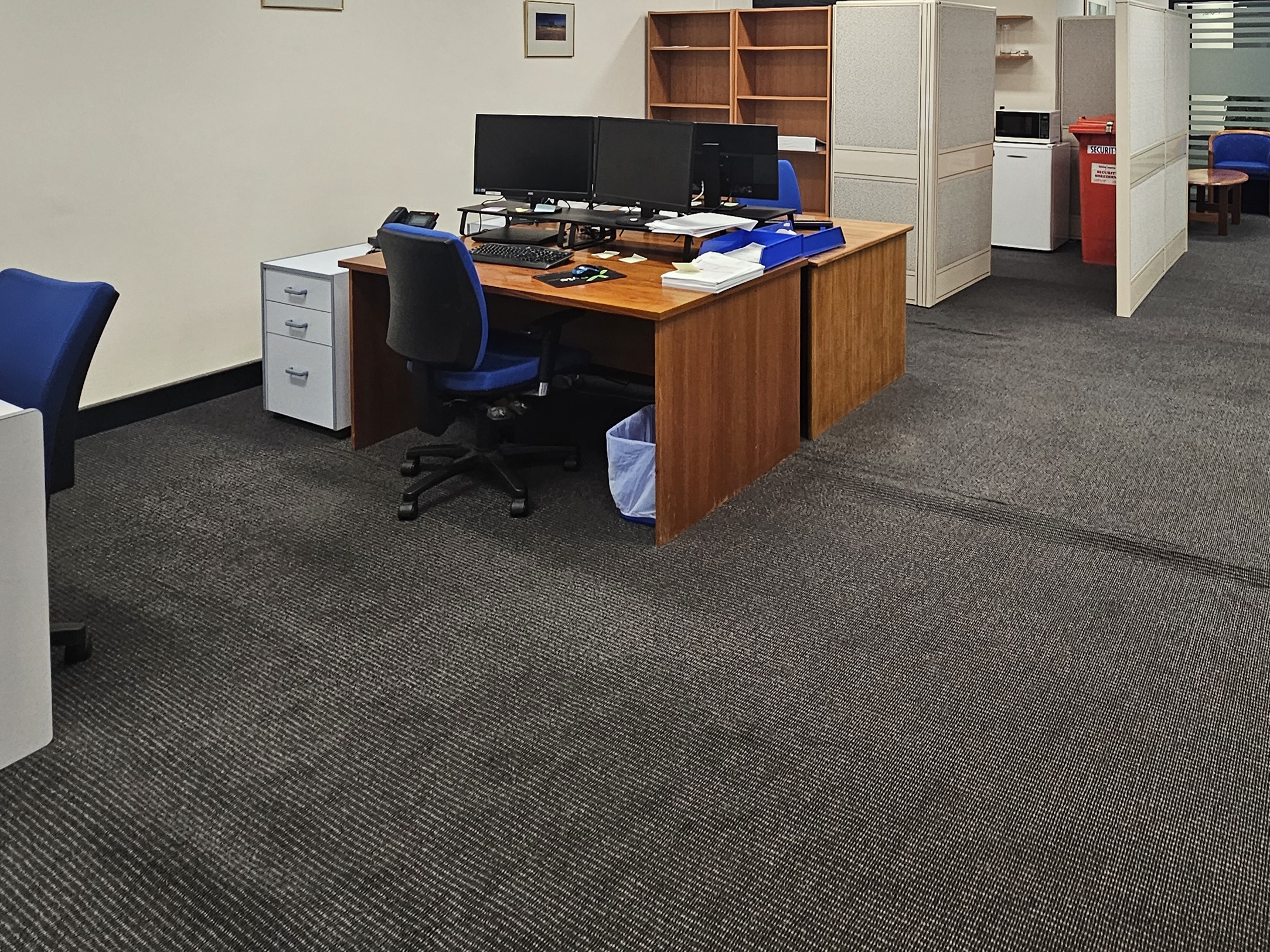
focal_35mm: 24
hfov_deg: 70.5
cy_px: 79
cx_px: 792
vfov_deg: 49.9
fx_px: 880
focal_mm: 2.2
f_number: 2.2
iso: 160
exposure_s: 1/50
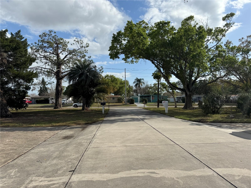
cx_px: 126
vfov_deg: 56.8
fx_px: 174
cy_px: 94
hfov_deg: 71.6
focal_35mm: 24
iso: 80
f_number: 1.78
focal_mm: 6.76
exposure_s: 1/5814
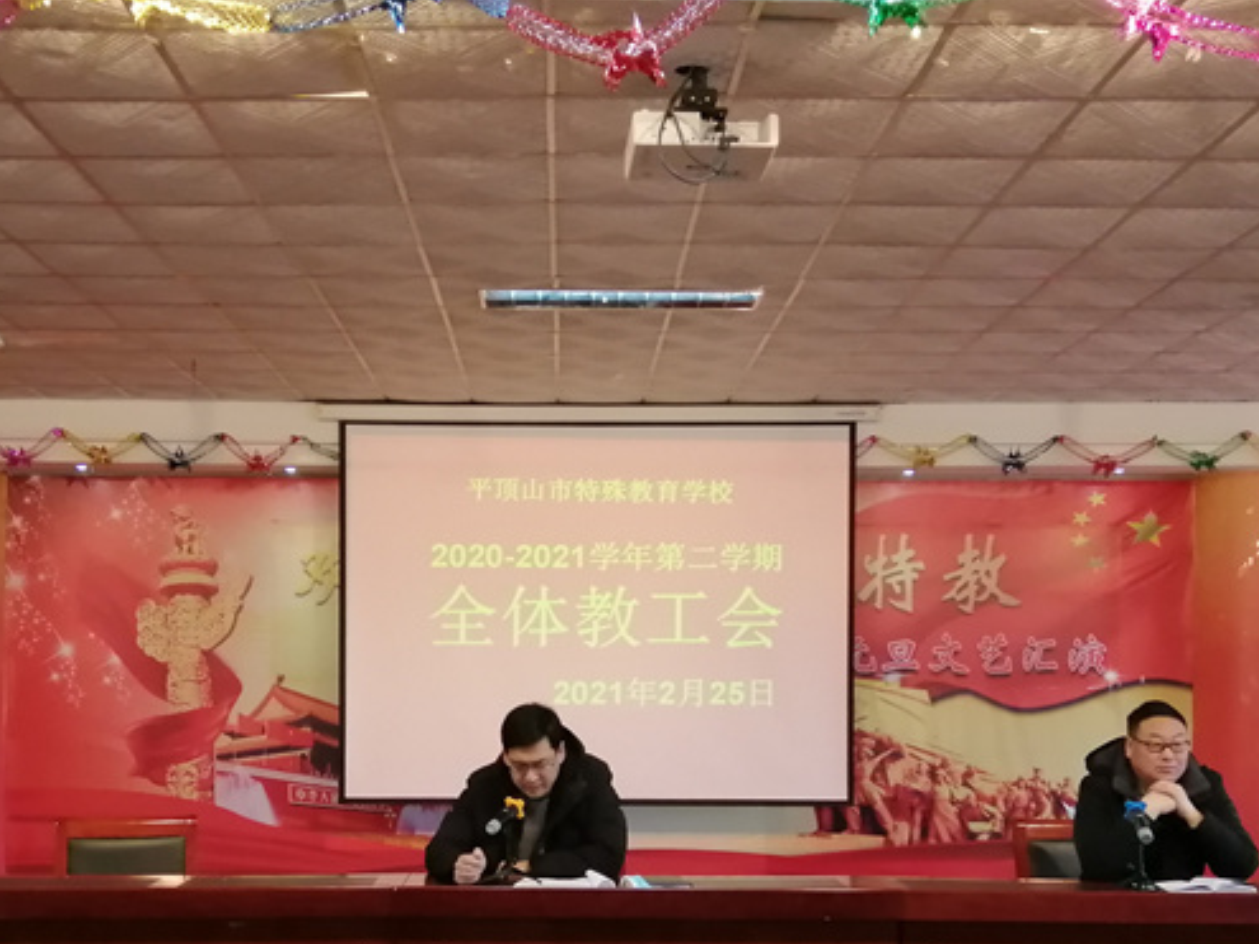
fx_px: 1527
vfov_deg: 33.8
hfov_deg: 44.7
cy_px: 682
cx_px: 554
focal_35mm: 42
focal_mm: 3.6
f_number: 1.8
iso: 320
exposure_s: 1/100
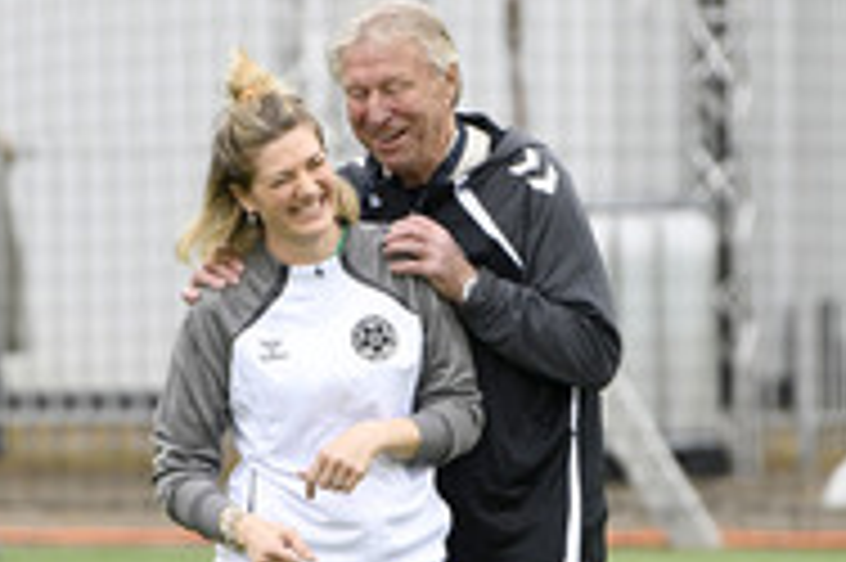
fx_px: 11246
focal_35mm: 479
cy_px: 549
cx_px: 362
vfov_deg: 2.9
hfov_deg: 4.3
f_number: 4.5
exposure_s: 1/2500
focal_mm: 200
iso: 1000
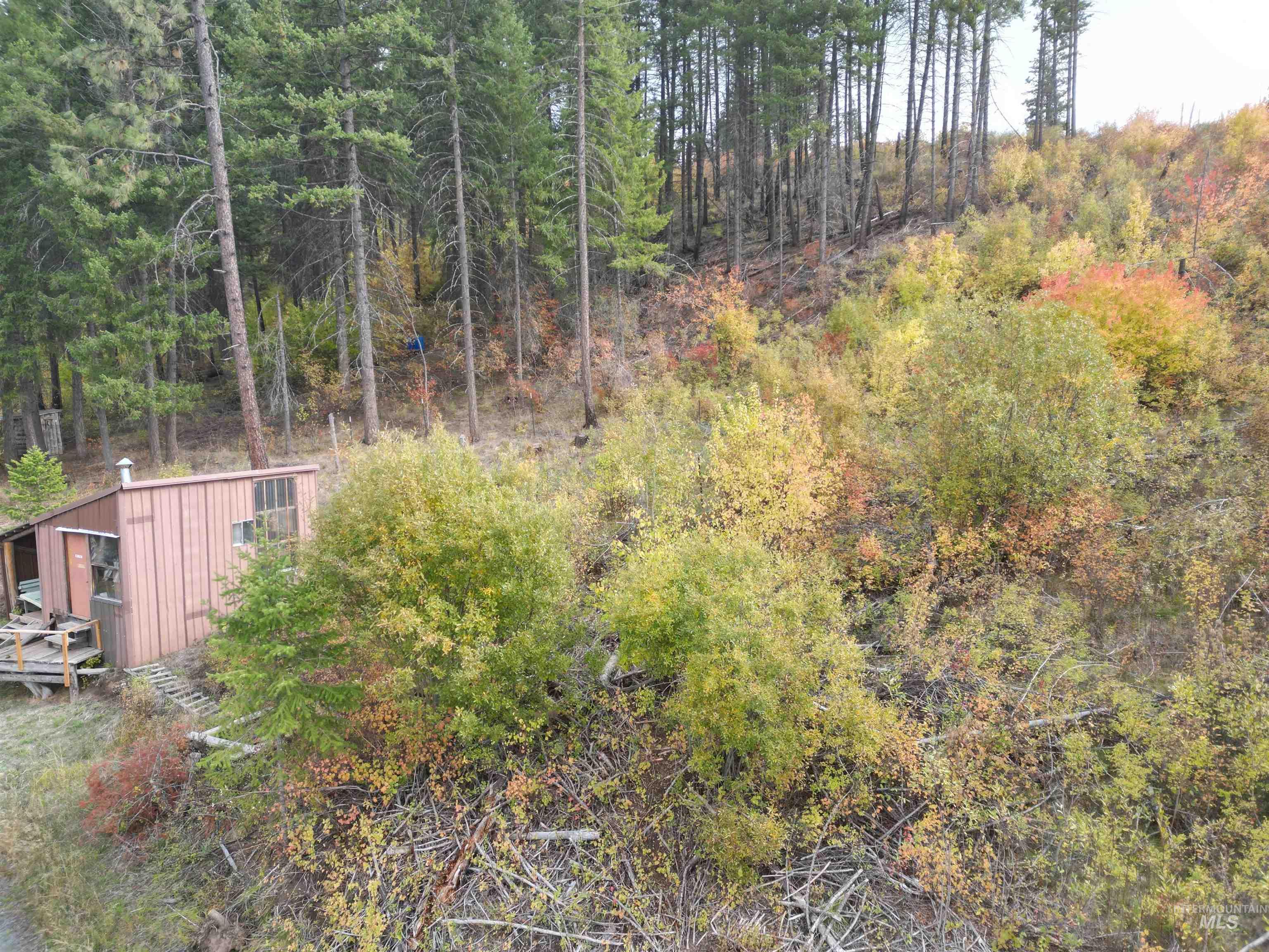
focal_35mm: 24
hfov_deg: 71.6
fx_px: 880
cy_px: 476
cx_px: 634
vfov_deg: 56.8
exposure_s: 1/640
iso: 140
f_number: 1.7
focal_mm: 6.72
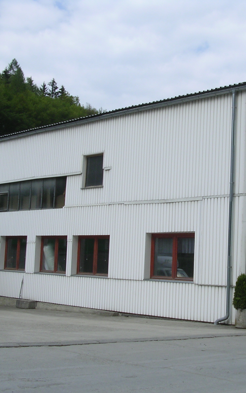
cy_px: 196
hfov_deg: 23.7
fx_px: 579
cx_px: 191
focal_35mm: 54
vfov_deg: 37.5
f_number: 5.6
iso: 100
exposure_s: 1/293
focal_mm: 5.8
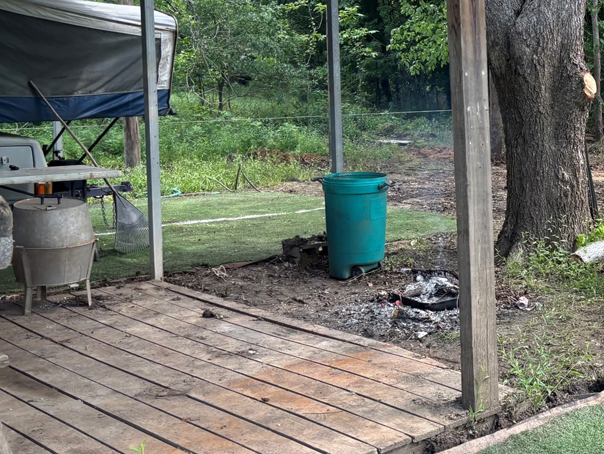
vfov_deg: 25.1
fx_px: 1012
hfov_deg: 30.4
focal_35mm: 58
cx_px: 634
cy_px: 154
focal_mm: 5.96
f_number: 1.6
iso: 50
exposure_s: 1/341
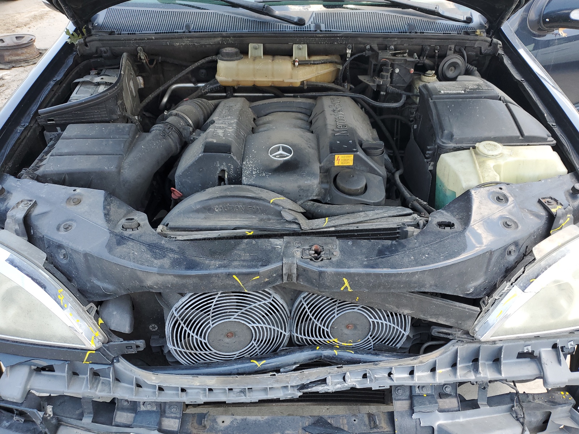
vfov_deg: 53.1
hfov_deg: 67.3
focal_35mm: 26
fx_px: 435
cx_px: 290
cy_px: 217
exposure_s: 1/312
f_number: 1.5
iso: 50
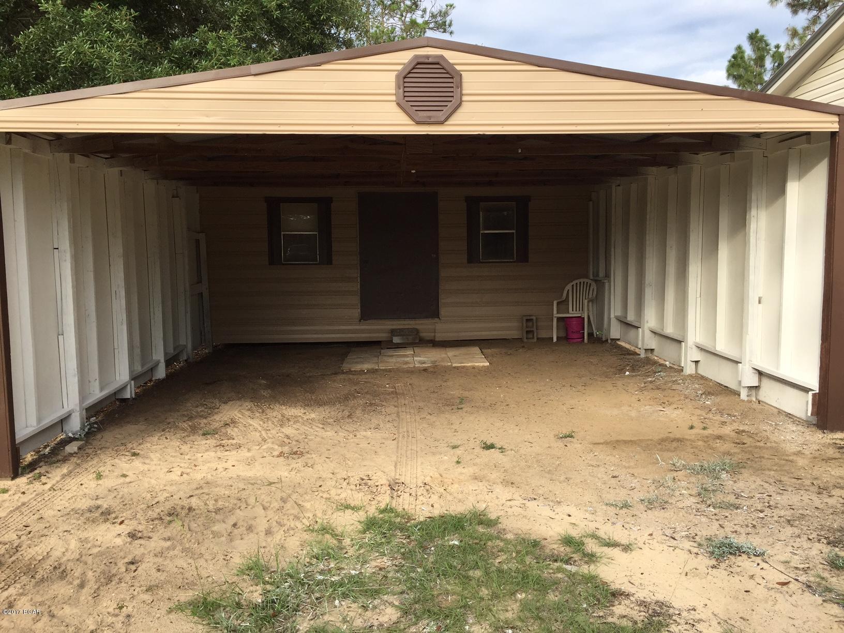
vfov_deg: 48.2
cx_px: 422
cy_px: 316
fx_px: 707
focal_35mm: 29
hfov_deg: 61.7
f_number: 2.2
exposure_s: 1/557
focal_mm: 4.15
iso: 32
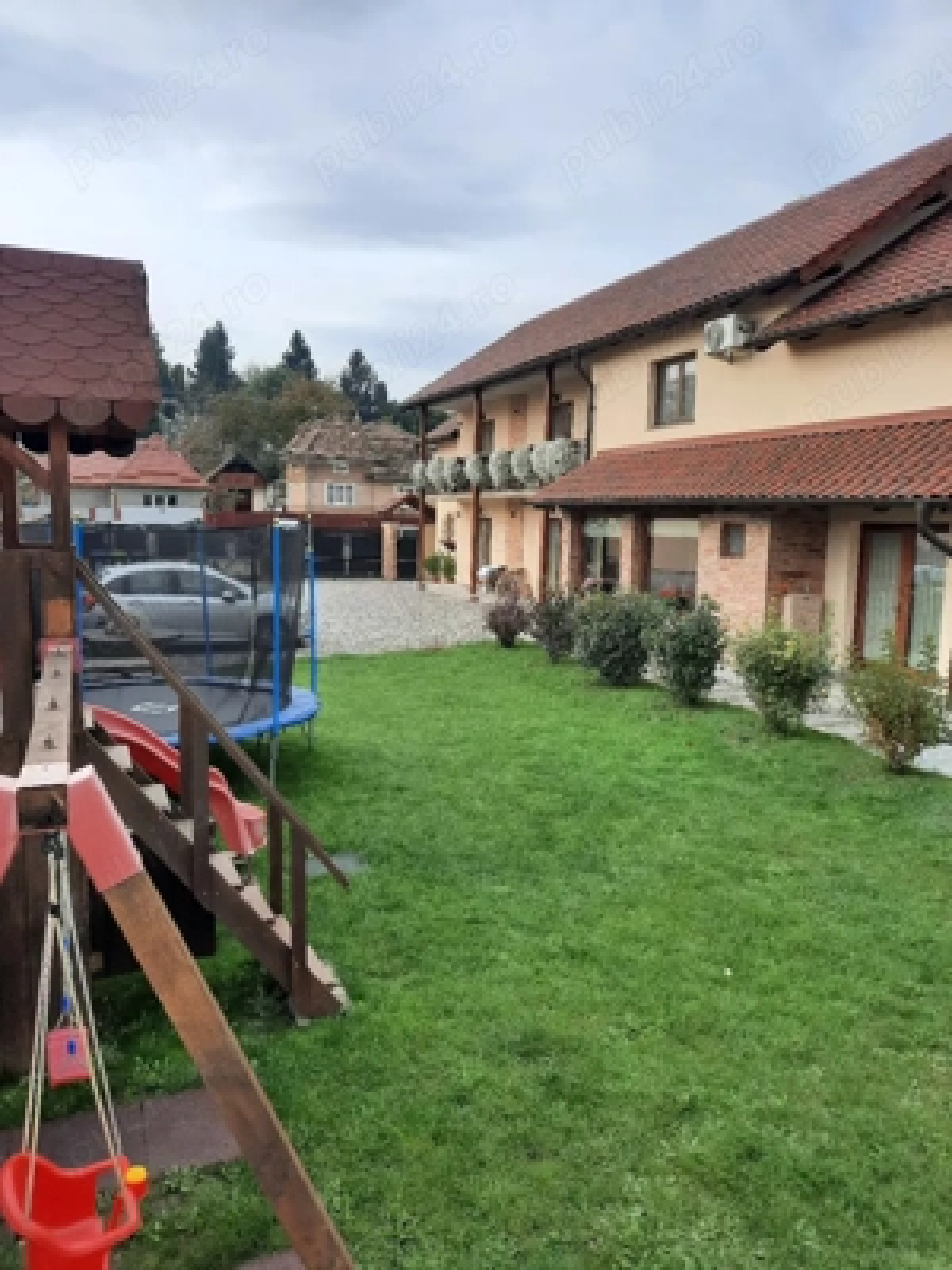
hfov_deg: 54.9
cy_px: 635
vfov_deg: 69.4
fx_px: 917
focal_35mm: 25
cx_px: 476
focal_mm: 4.6
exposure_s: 1/714
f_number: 2
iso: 32
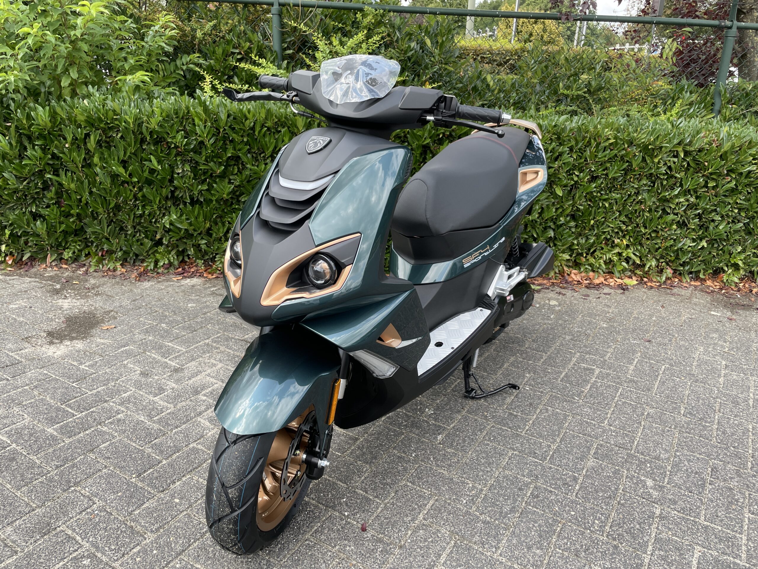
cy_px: 284
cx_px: 379
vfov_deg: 53.1
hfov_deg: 67.3
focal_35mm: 26
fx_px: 569
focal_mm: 4.2
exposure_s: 1/410
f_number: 1.6
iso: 32
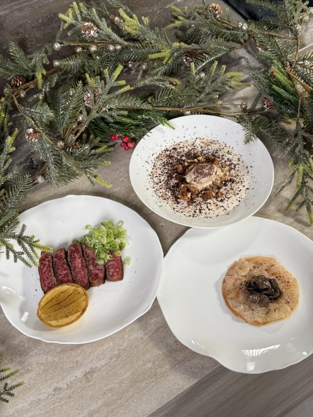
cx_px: 156
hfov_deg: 30.3
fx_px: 579
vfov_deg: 39.7
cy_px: 208
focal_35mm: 48
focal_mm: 6.76
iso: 100
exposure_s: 1/60
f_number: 1.78
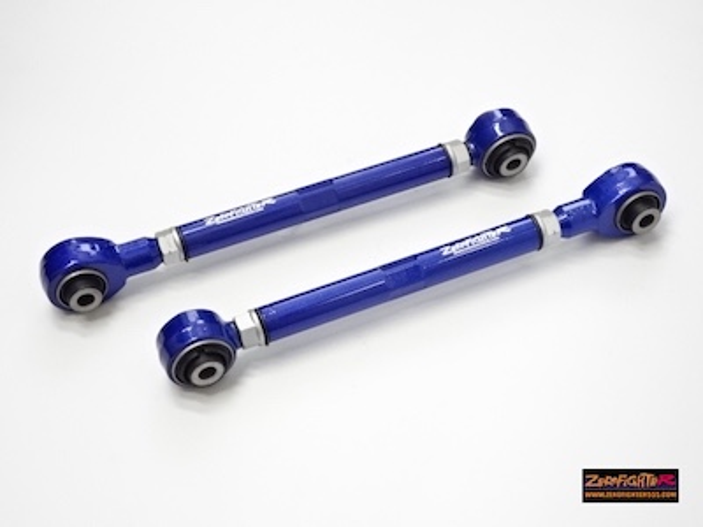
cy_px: 264
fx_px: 1340
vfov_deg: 22.3
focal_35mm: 66
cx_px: 352
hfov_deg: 29.4
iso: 800
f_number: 4.5
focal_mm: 11.32
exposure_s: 1/40
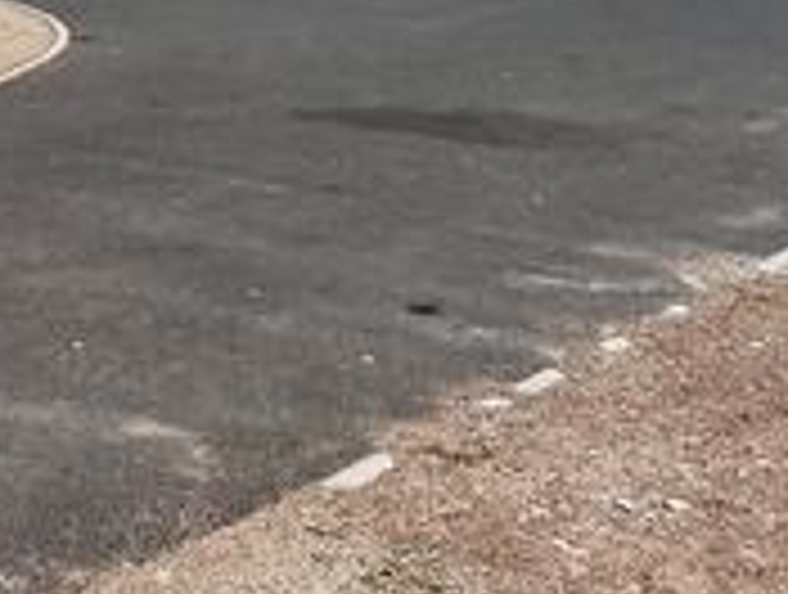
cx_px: 14
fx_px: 1665
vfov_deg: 19.1
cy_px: -126
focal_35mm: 73
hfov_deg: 25.4
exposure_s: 1/2088
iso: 40
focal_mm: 1.64
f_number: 2.2
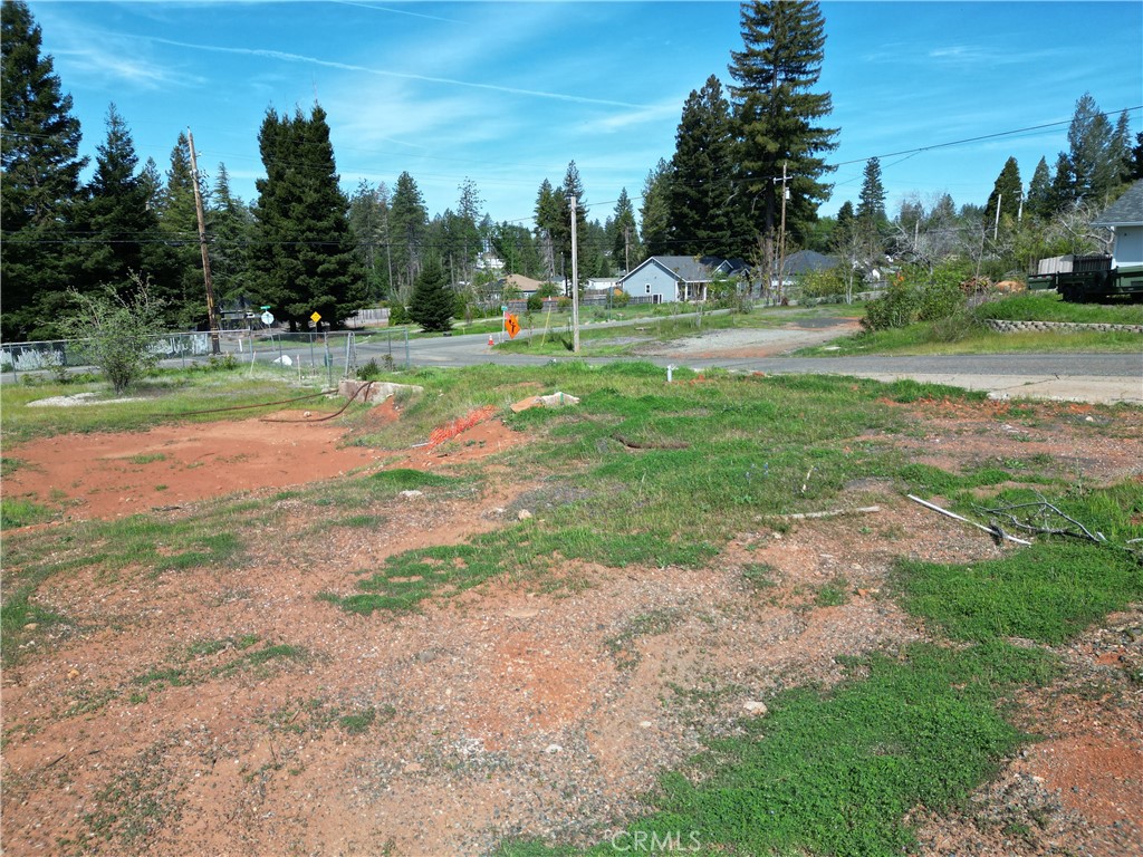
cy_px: 428
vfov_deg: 56.8
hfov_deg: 71.6
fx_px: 792
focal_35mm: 24
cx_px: 572
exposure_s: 1/2000
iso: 100
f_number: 1.7
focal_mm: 6.72
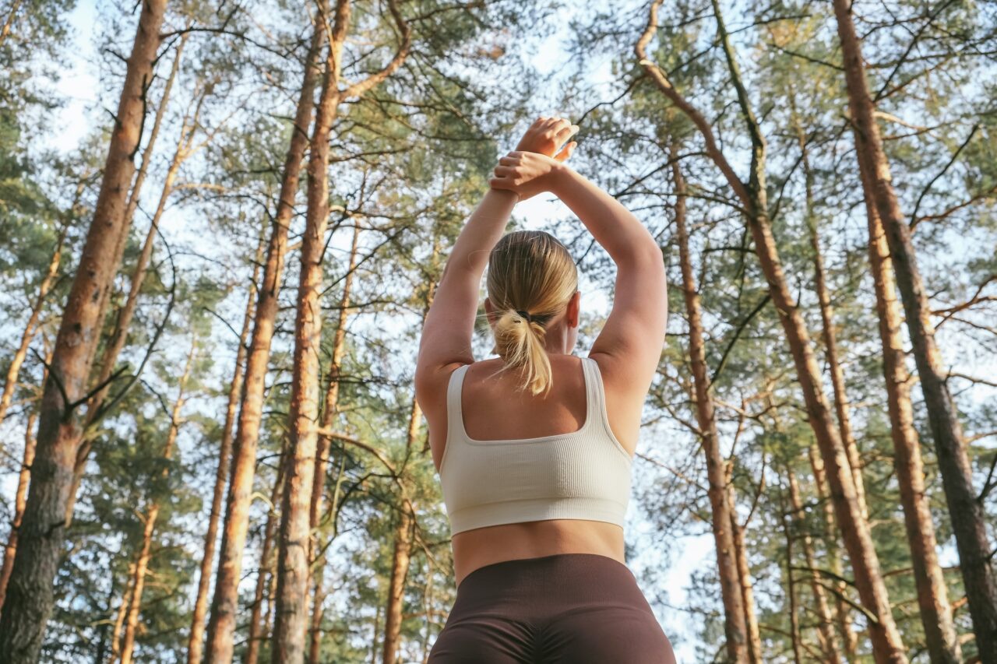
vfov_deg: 36.9
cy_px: 332
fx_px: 997
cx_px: 498
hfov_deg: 53.1
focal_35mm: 36
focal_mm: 24.3
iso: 320
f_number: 5.6
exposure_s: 1/160
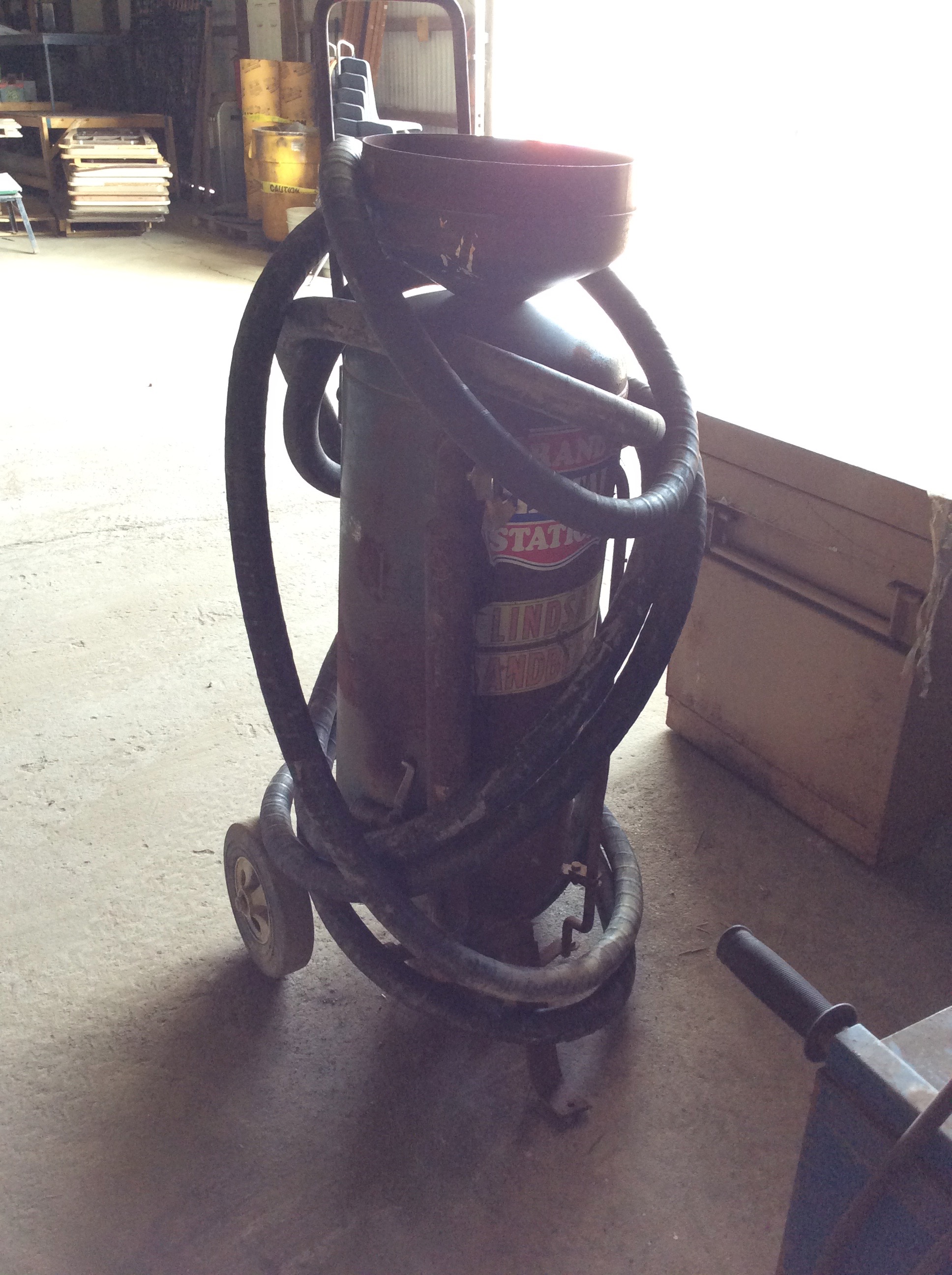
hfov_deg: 44.1
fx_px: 1177
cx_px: 476
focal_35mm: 32
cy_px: 638
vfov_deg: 56.9
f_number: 2.4
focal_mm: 3.3
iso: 80
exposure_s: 1/24
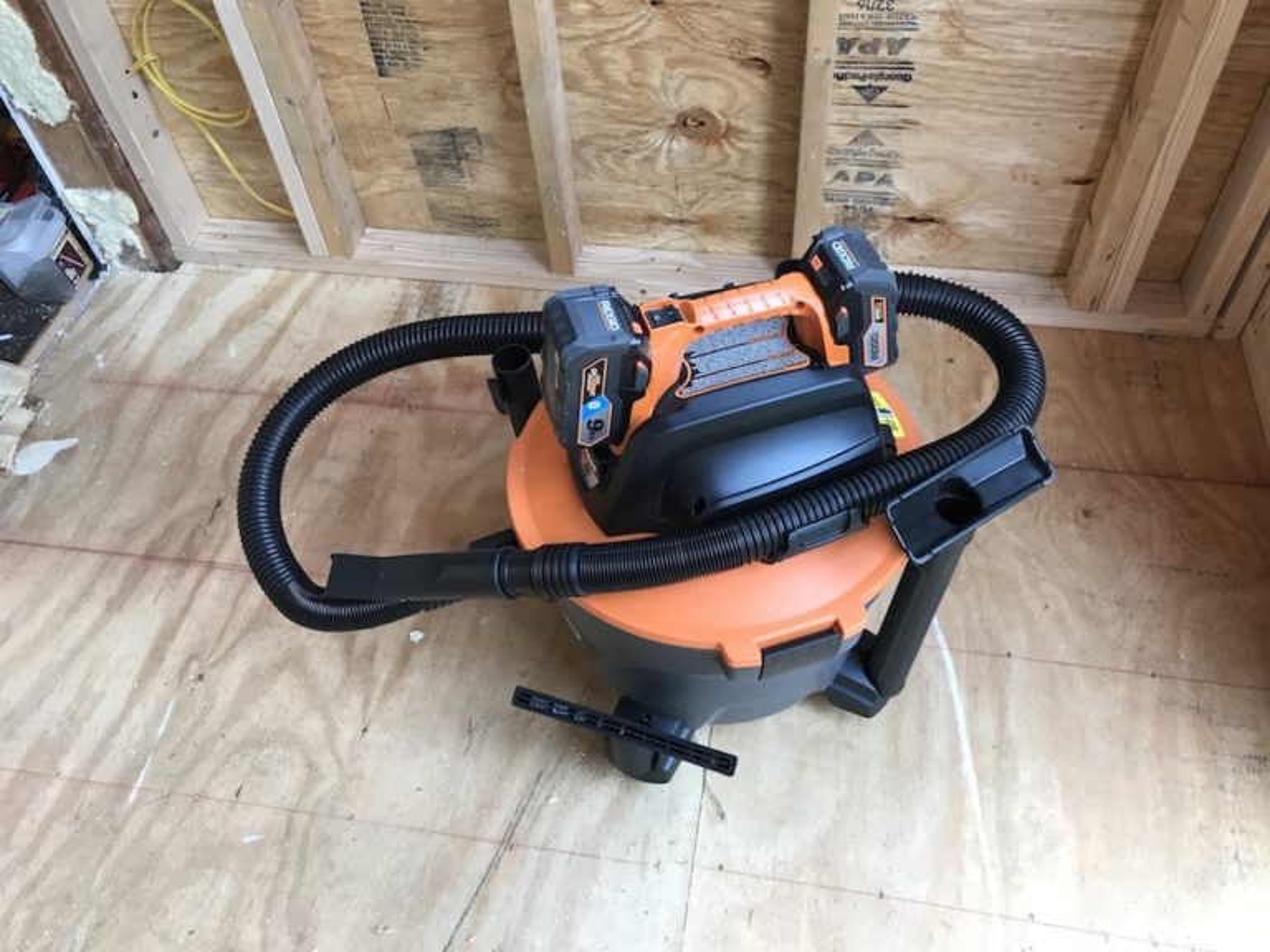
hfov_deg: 63.4
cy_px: 476
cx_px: 635
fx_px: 1027
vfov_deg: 49.7
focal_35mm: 28
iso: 25
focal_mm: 3.99
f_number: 1.8
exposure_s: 1/40
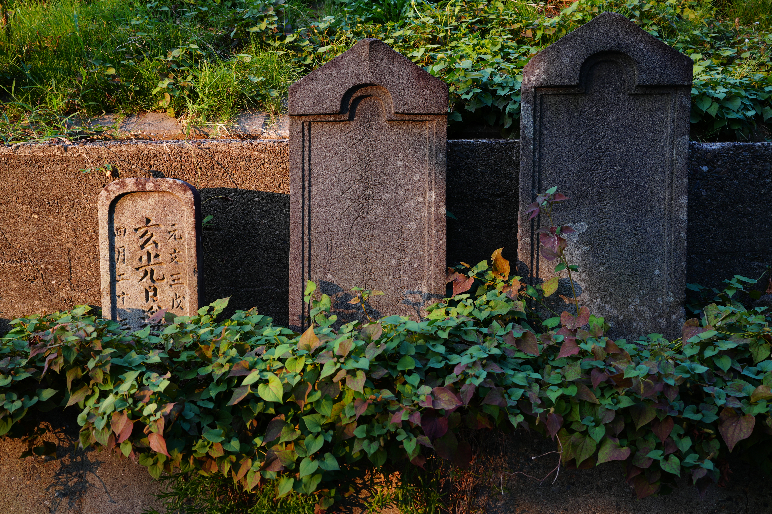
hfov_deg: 51.9
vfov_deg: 35.9
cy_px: 248
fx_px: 793
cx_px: 365
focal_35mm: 37
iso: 100
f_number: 5.6
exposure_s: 1/20
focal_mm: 35
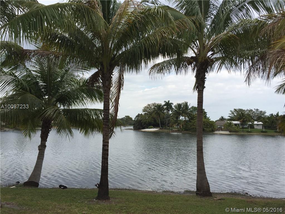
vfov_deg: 48.2
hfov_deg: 61.7
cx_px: 142
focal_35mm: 29
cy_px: 107
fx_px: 239
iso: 32
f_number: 2.2
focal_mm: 4.15
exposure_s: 1/1464
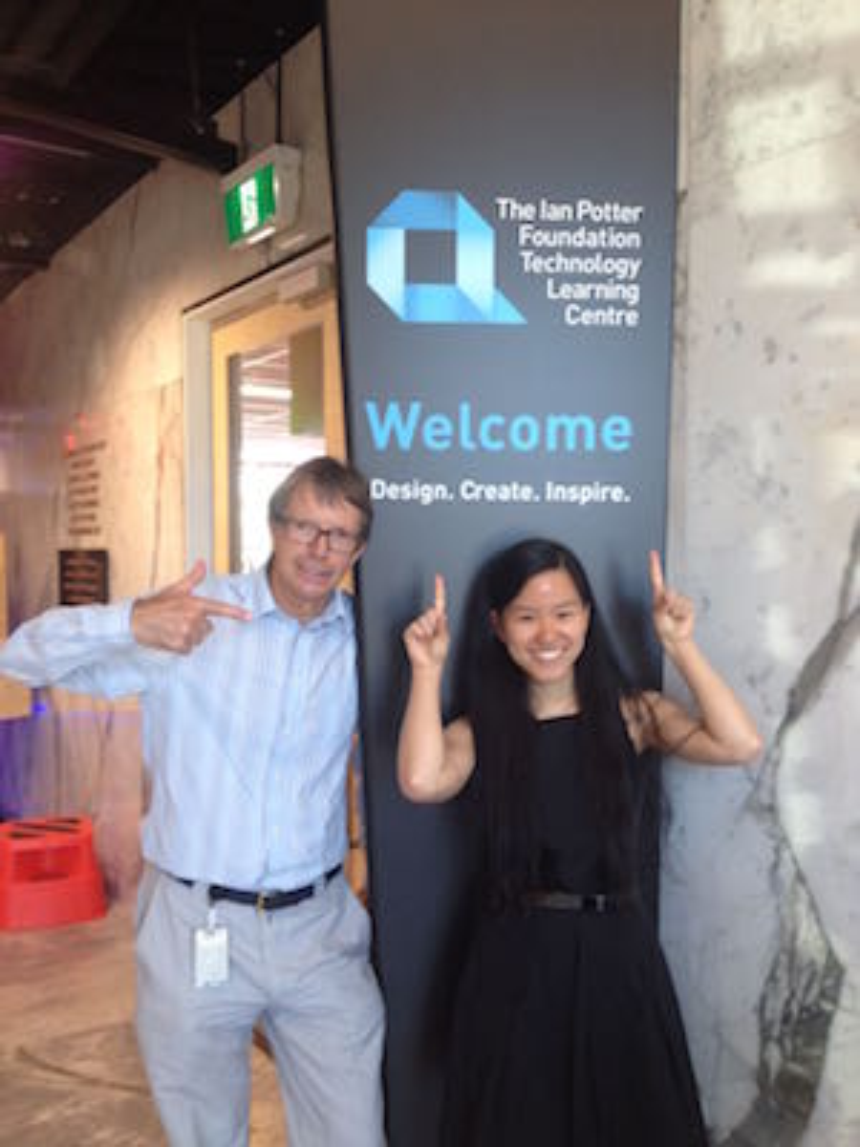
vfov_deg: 52.6
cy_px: 574
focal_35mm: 35
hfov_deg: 40.7
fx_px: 1159
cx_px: 430
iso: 80
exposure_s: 1/20
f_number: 2.4
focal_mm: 4.28
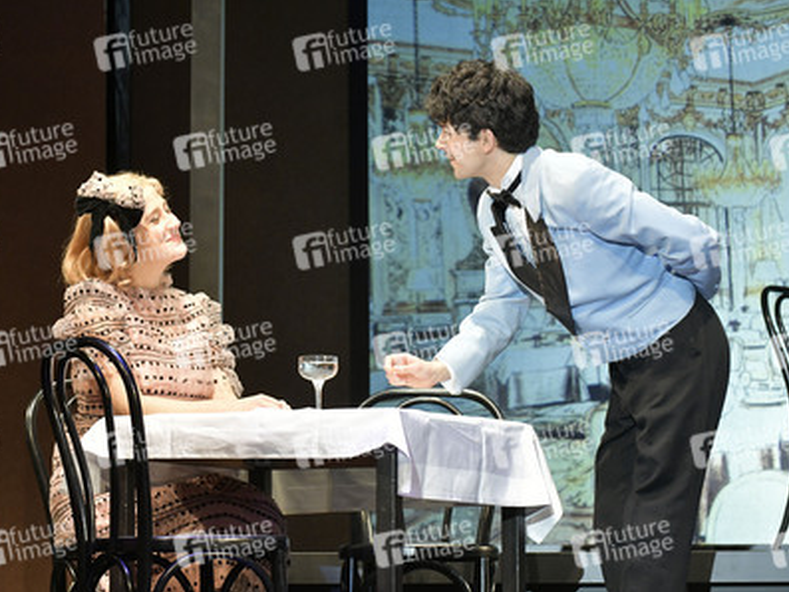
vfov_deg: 12.4
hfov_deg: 16.4
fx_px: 2736
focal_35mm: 120
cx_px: 371
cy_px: 296
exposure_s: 1/200
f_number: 6.3
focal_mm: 110
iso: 3200
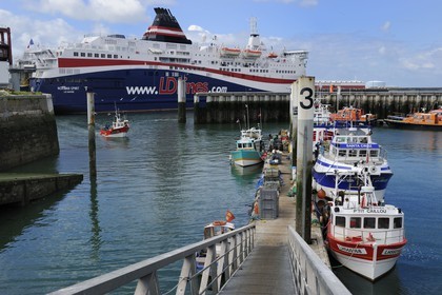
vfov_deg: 35.1
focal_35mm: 38
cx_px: 221
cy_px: 148
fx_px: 467
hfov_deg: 50.7
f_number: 9
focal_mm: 38
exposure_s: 1/320
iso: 200
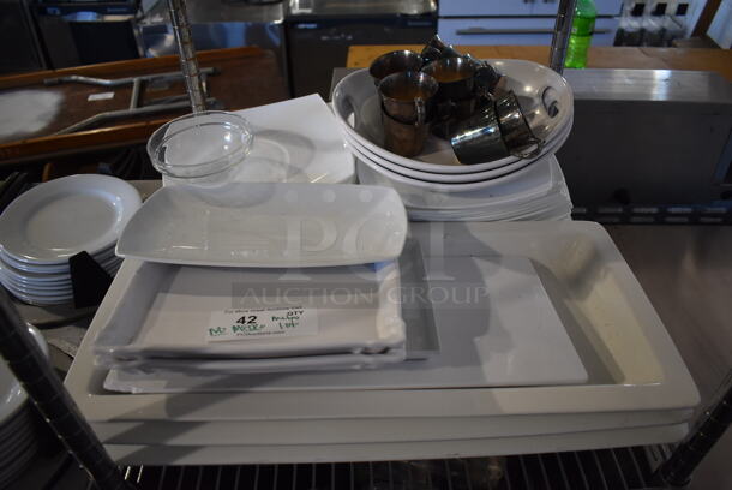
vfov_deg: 48.0
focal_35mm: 27
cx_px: 366
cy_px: 245
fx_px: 550
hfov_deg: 67.3
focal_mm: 18
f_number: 3.5
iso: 800
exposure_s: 1/125
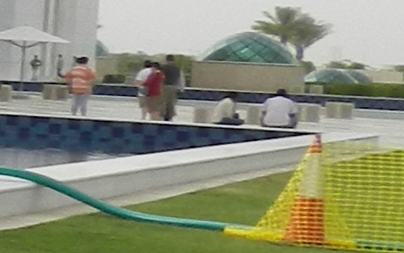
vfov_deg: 6.8
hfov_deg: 7.8
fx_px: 2126
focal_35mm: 193
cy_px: 113
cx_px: -1125
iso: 160
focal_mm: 4
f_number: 4
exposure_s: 1/800
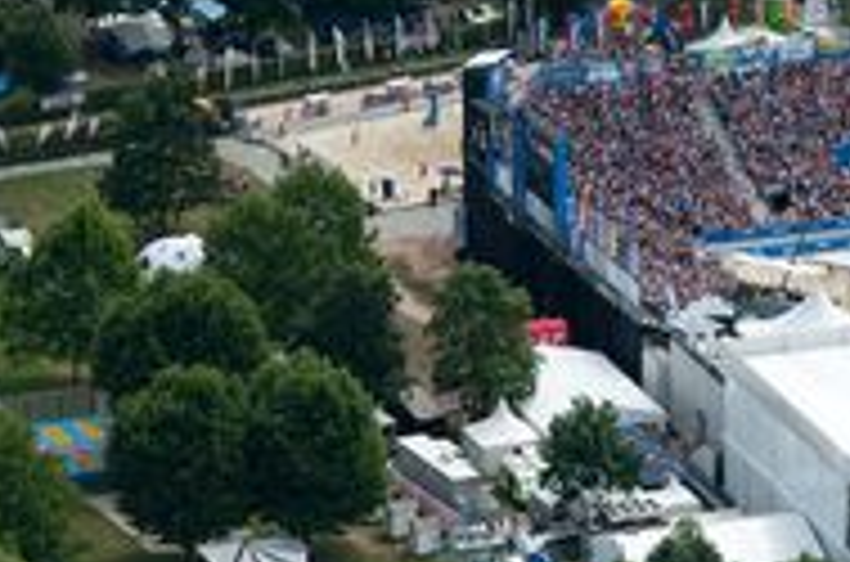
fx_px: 8620
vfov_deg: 3.7
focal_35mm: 366
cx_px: 1034
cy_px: 454
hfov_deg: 5.6
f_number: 4.5
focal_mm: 135
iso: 200
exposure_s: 1/2000
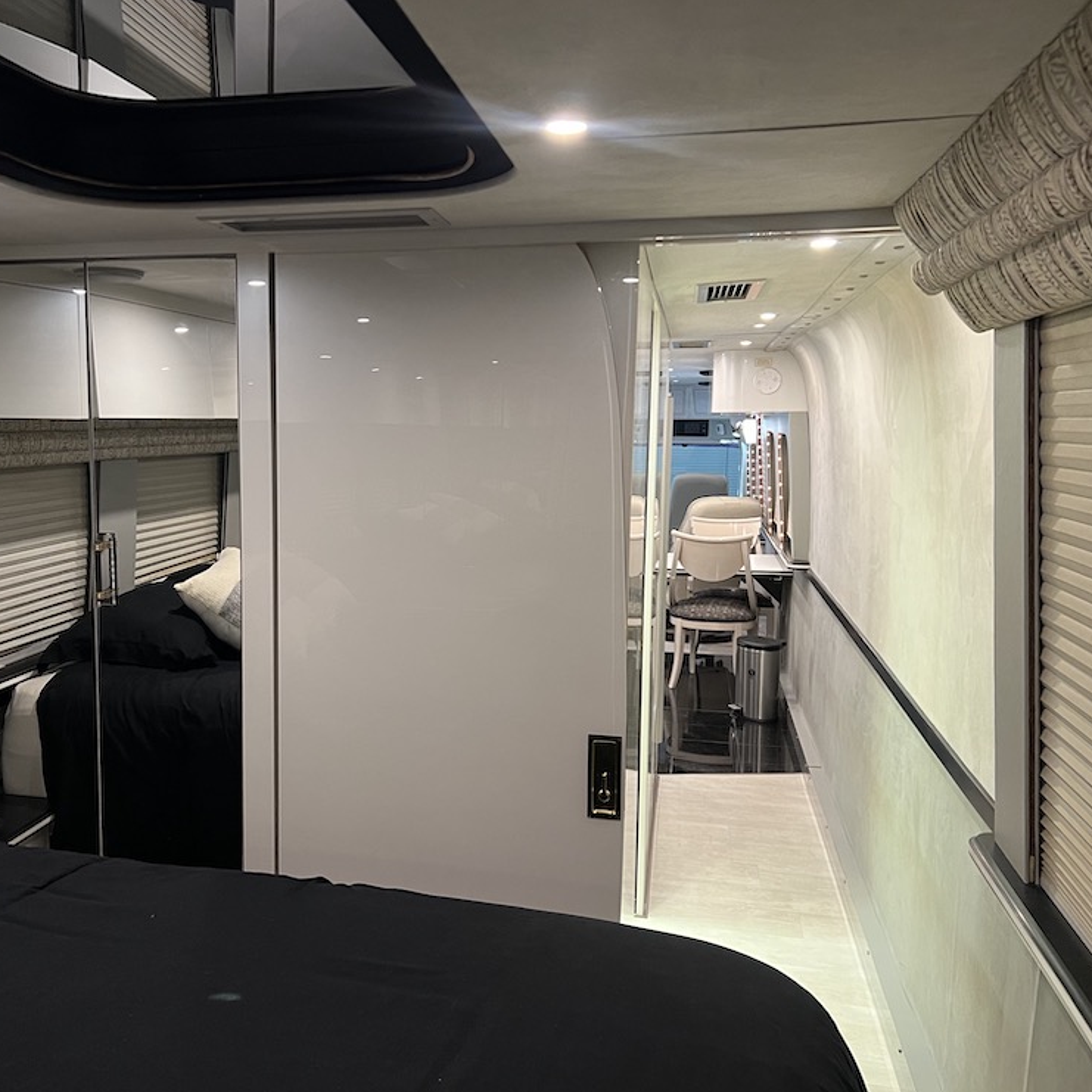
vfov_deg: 52.5
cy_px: 547
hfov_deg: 52.0
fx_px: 1106
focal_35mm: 31
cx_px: 410
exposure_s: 1/60
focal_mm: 5.7
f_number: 1.5
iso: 200
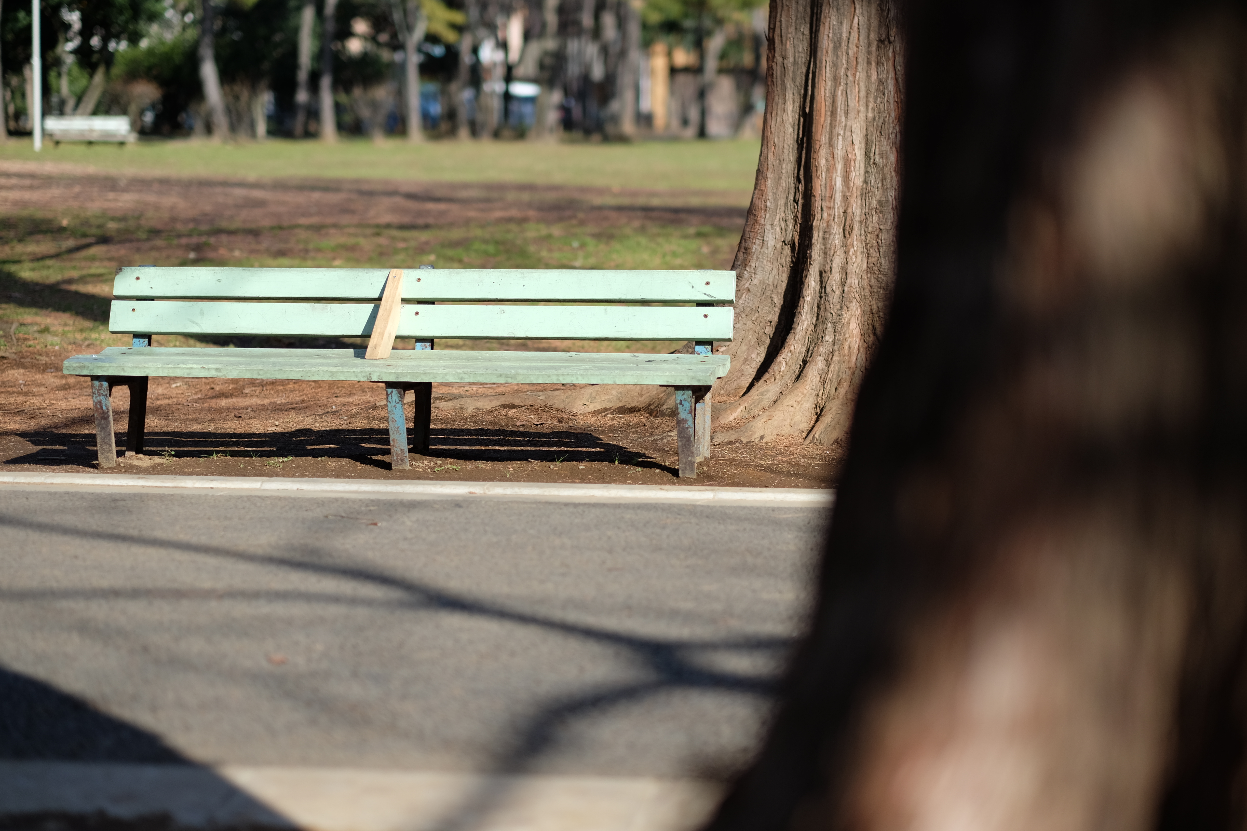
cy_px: 416
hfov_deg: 24.2
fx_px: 2909
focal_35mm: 84
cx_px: 624
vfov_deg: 16.3
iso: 200
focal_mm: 56
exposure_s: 1/1200
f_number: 1.4
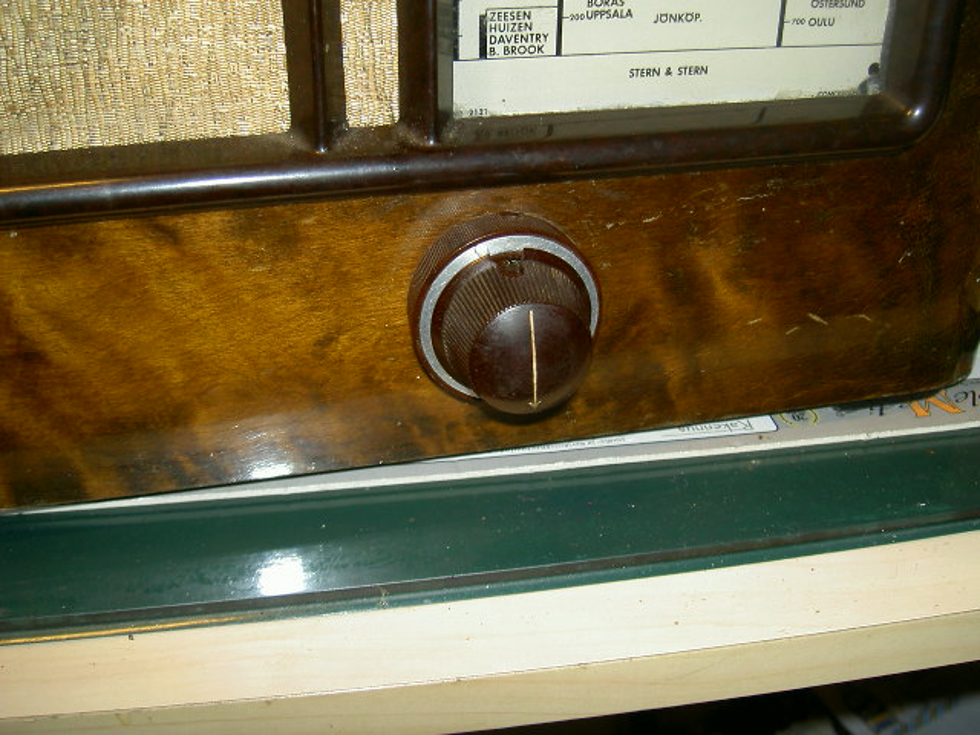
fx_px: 1104
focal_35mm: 39
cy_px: 368
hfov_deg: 47.9
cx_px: 490
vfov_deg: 36.8
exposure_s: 1/59.5
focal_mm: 8
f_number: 2.8
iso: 100
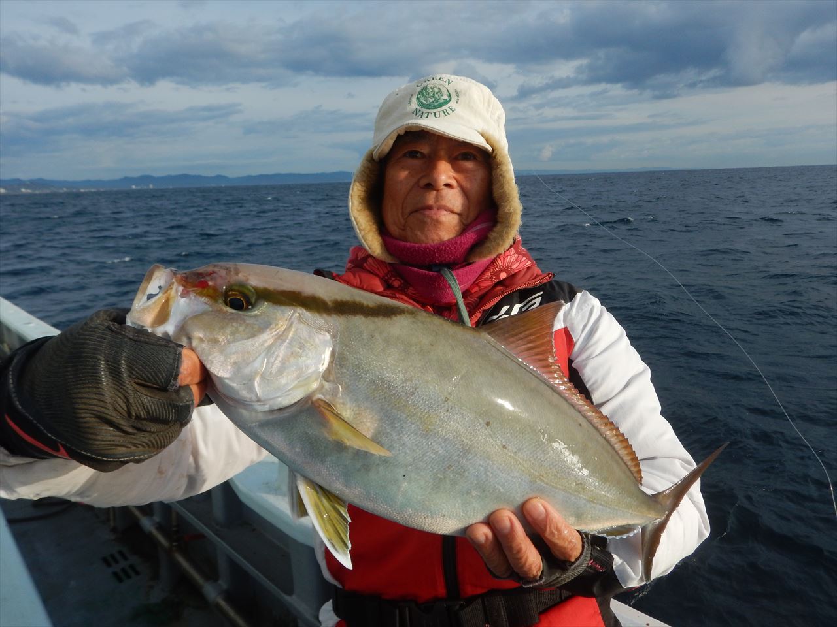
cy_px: 314
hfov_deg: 71.6
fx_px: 580
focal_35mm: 24
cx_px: 418
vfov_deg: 56.8
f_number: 4.1
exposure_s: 1/800
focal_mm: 4.3
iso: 125
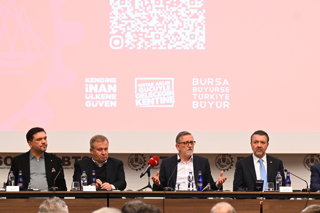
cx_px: 140
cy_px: 183
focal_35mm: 156
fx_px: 1386
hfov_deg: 13.2
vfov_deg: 8.8
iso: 2000
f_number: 4.5
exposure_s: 1/80
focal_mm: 89
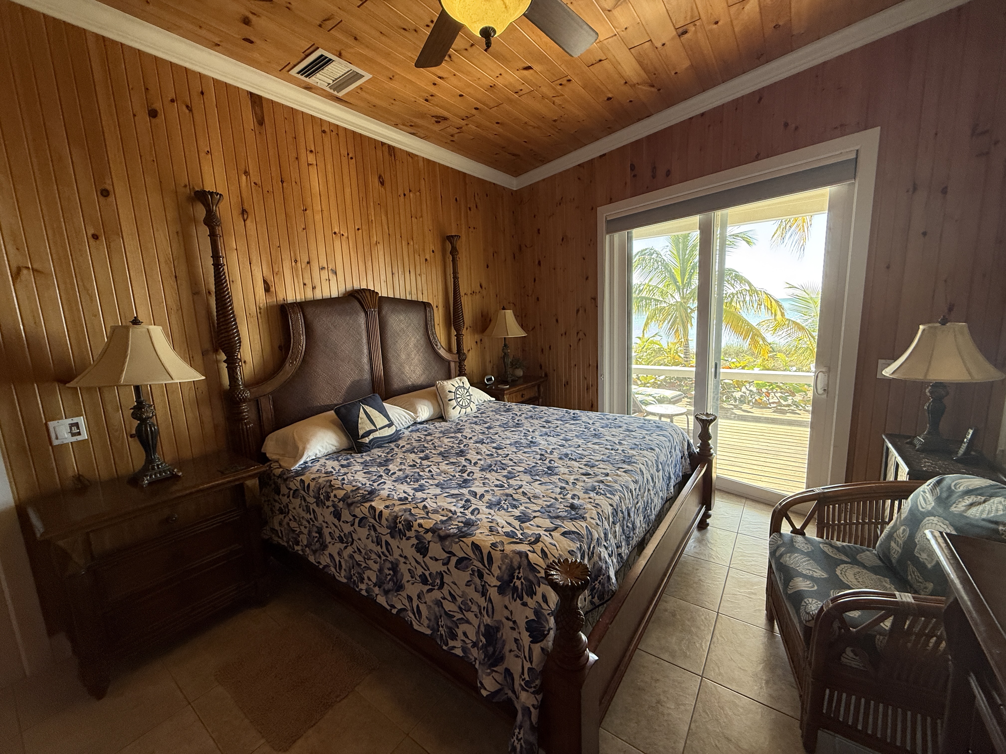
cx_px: 503
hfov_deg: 102.1
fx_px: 407
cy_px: 377
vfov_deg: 85.7
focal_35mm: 14
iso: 160
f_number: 2.2
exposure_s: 1/99
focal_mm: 2.22
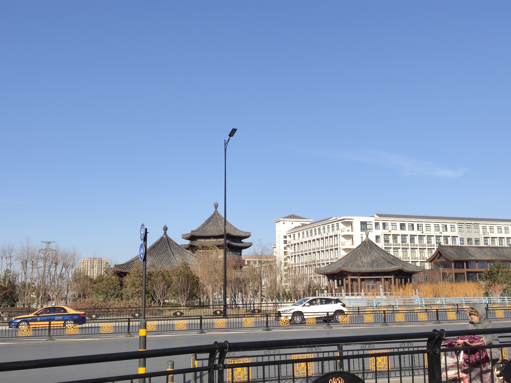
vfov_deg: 36.8
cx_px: 256
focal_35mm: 39
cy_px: 192
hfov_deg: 47.9
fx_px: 576
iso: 112
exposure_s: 1/1501
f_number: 1.75
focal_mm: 4.75
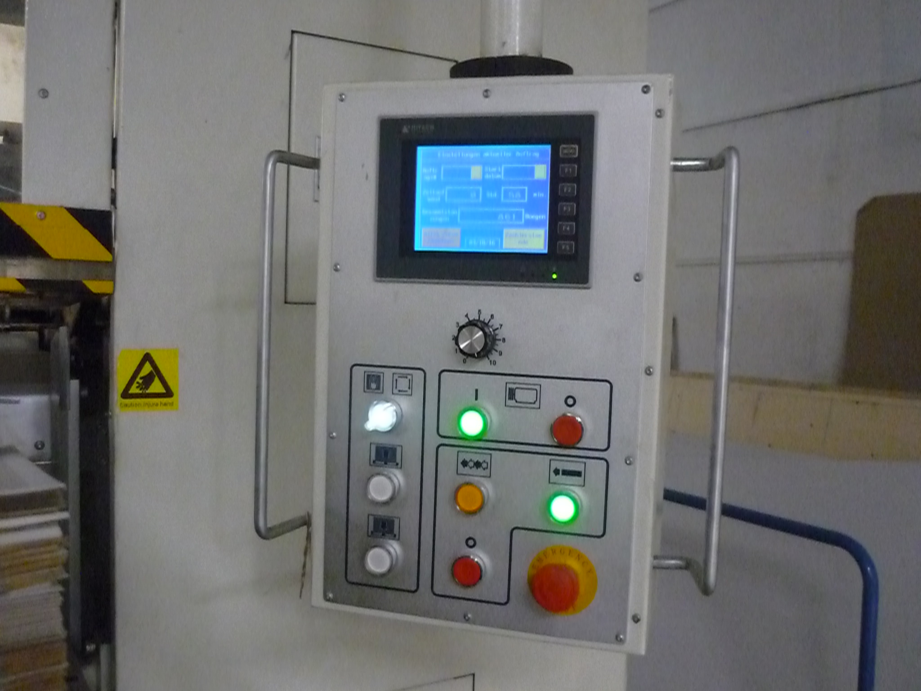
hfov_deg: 55.4
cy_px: 346
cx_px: 460
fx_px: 878
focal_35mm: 33
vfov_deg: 42.9
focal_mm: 5.5
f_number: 2.8
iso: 1600
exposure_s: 1/60
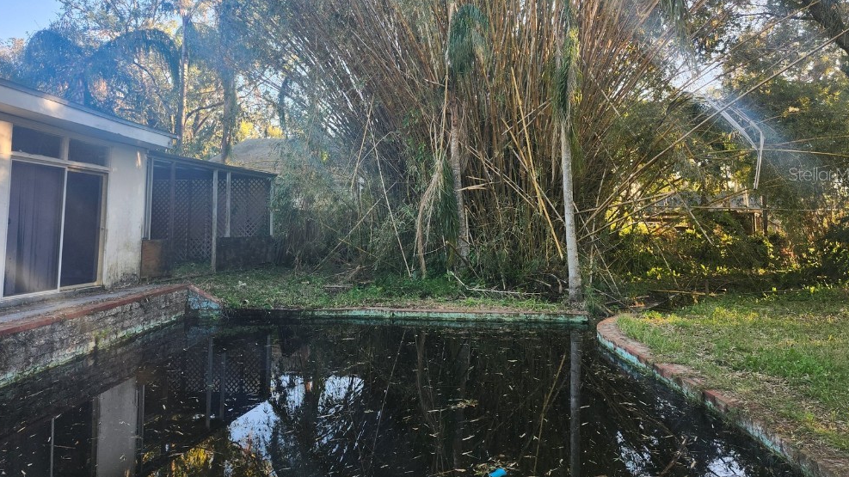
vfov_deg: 44.0
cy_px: 174
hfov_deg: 71.9
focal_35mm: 26
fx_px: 585
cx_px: 429
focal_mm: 5.54
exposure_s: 1/180
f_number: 1.8
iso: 80
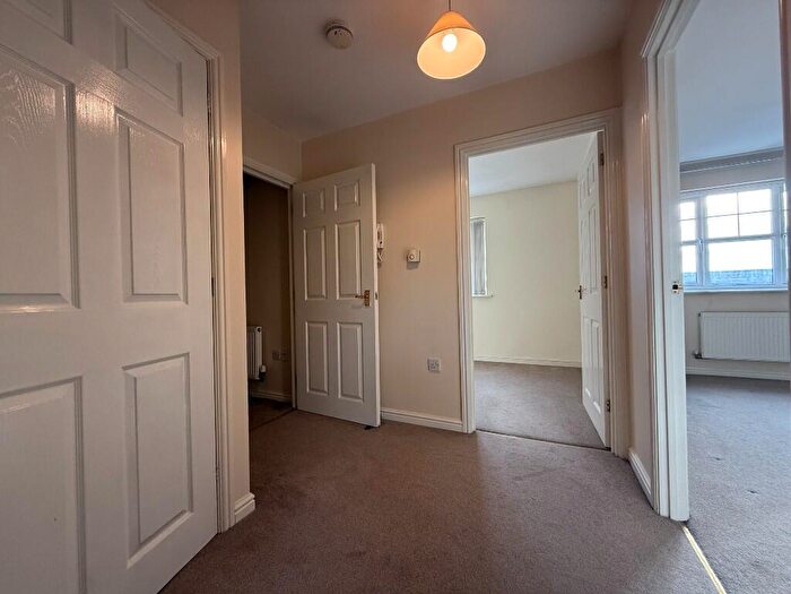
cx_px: 396
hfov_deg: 102.1
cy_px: 297
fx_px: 320
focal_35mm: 14
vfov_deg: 85.7
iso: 160
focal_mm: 2.22
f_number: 2.2
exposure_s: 1/99
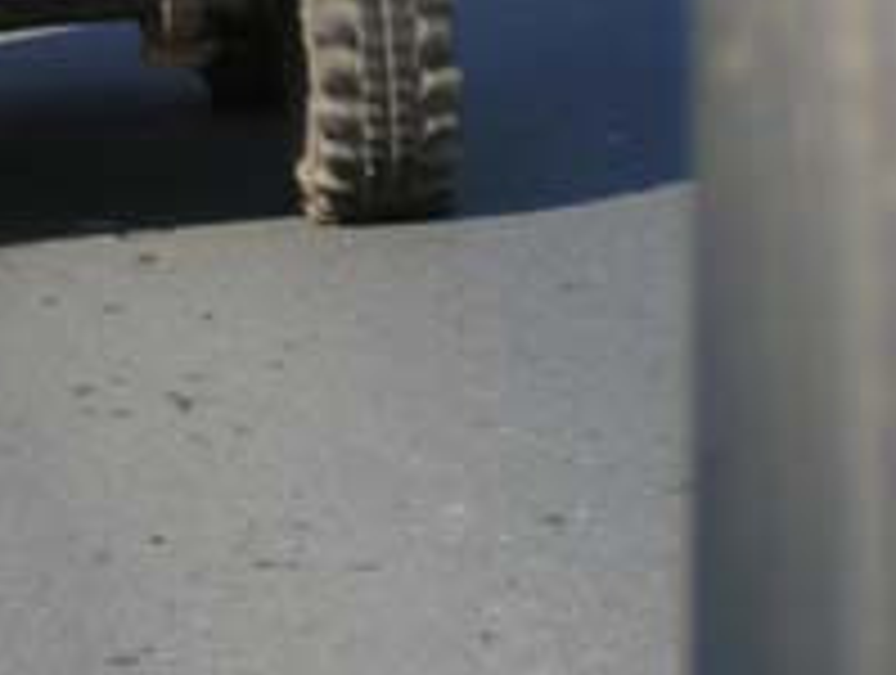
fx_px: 9283
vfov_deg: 4.2
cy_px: -216
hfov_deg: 5.5
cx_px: -383
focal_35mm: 358
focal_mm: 18.2
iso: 50
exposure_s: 1/800
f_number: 3.5
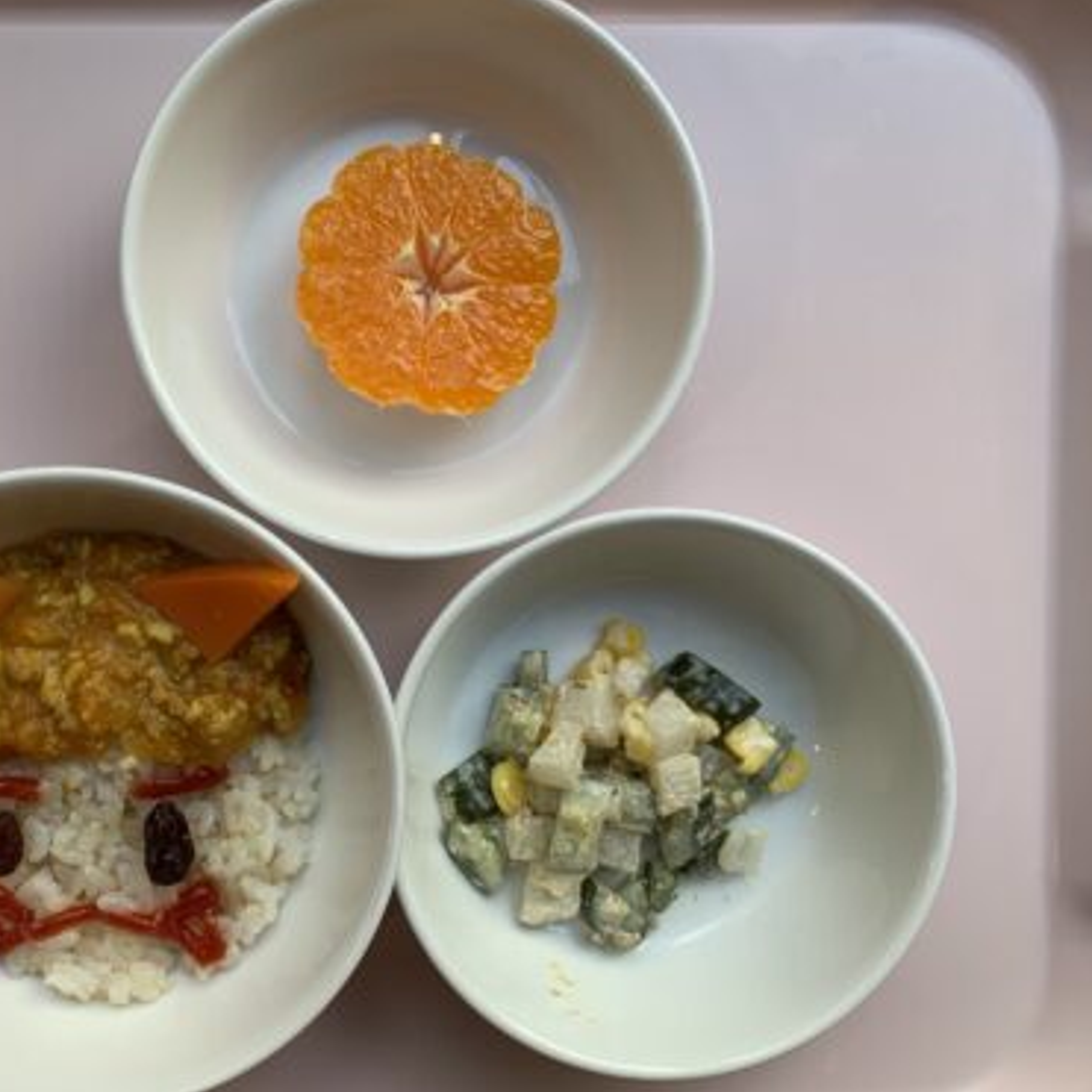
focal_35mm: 31
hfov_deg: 51.7
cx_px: 374
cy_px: 543
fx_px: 1106
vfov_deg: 52.5
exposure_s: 1/121
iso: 40
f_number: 1.8
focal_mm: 4.25
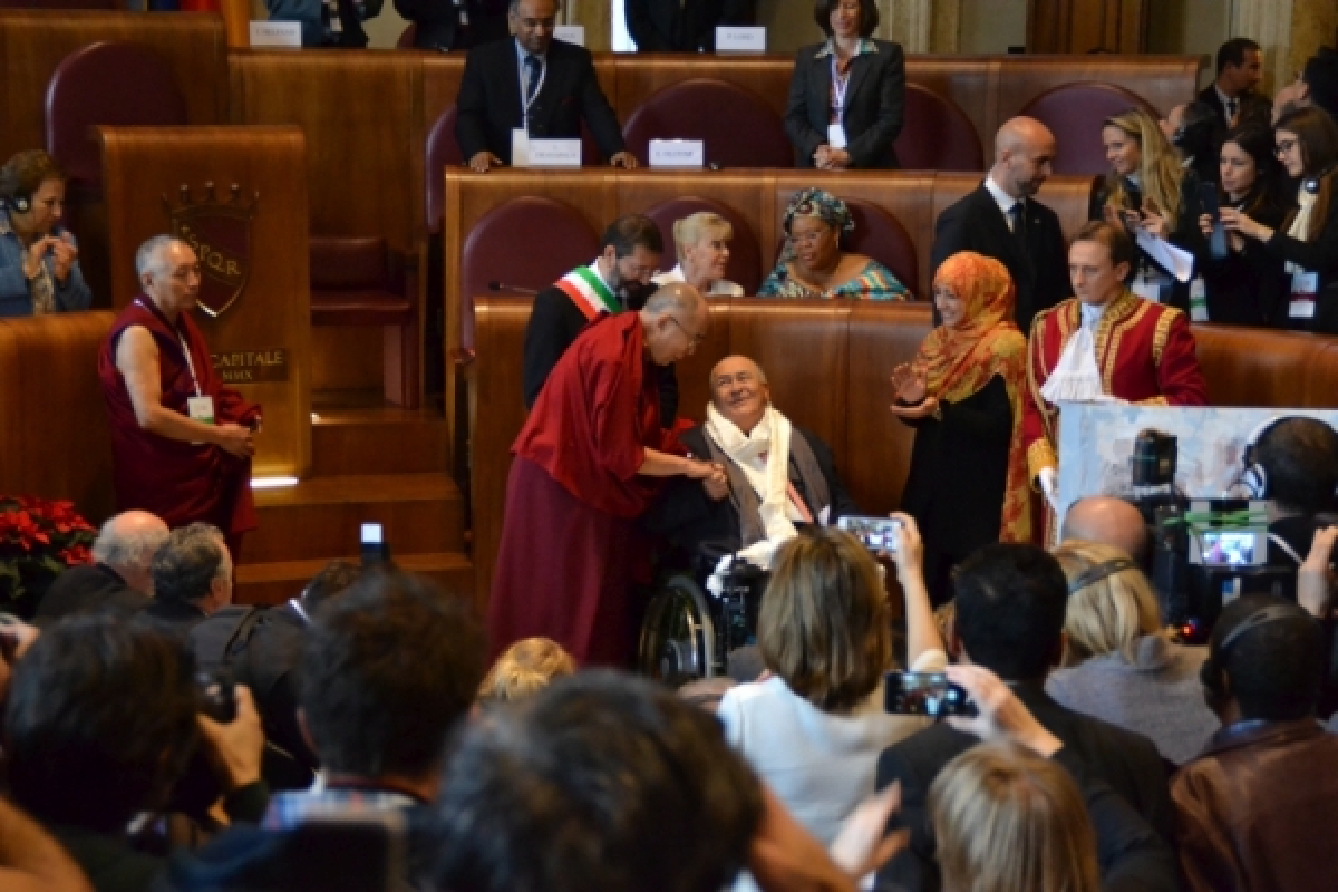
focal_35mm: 99
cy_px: 446
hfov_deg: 20.6
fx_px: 3679
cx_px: 669
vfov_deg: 13.8
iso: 3200
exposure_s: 1/50
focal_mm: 66
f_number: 5.3
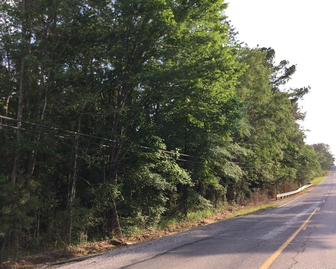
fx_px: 328
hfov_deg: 54.2
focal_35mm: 33
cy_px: 135
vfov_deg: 44.5
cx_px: 154
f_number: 2.4
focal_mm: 3.3
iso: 25
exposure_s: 1/370
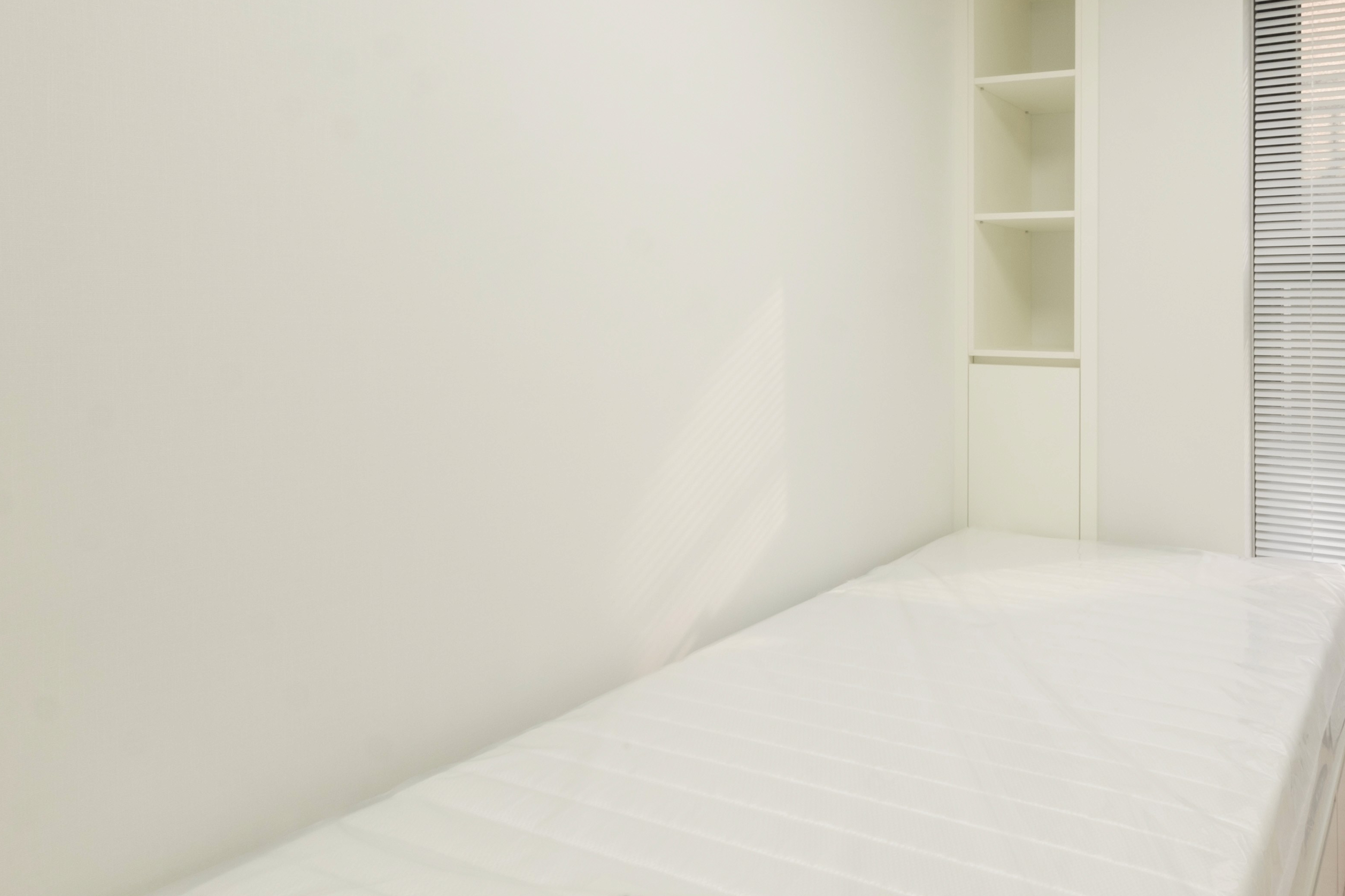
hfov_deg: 67.6
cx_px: 1052
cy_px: 294
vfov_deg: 52.1
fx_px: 897
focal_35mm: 24
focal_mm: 8
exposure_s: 1/4
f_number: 16
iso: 160
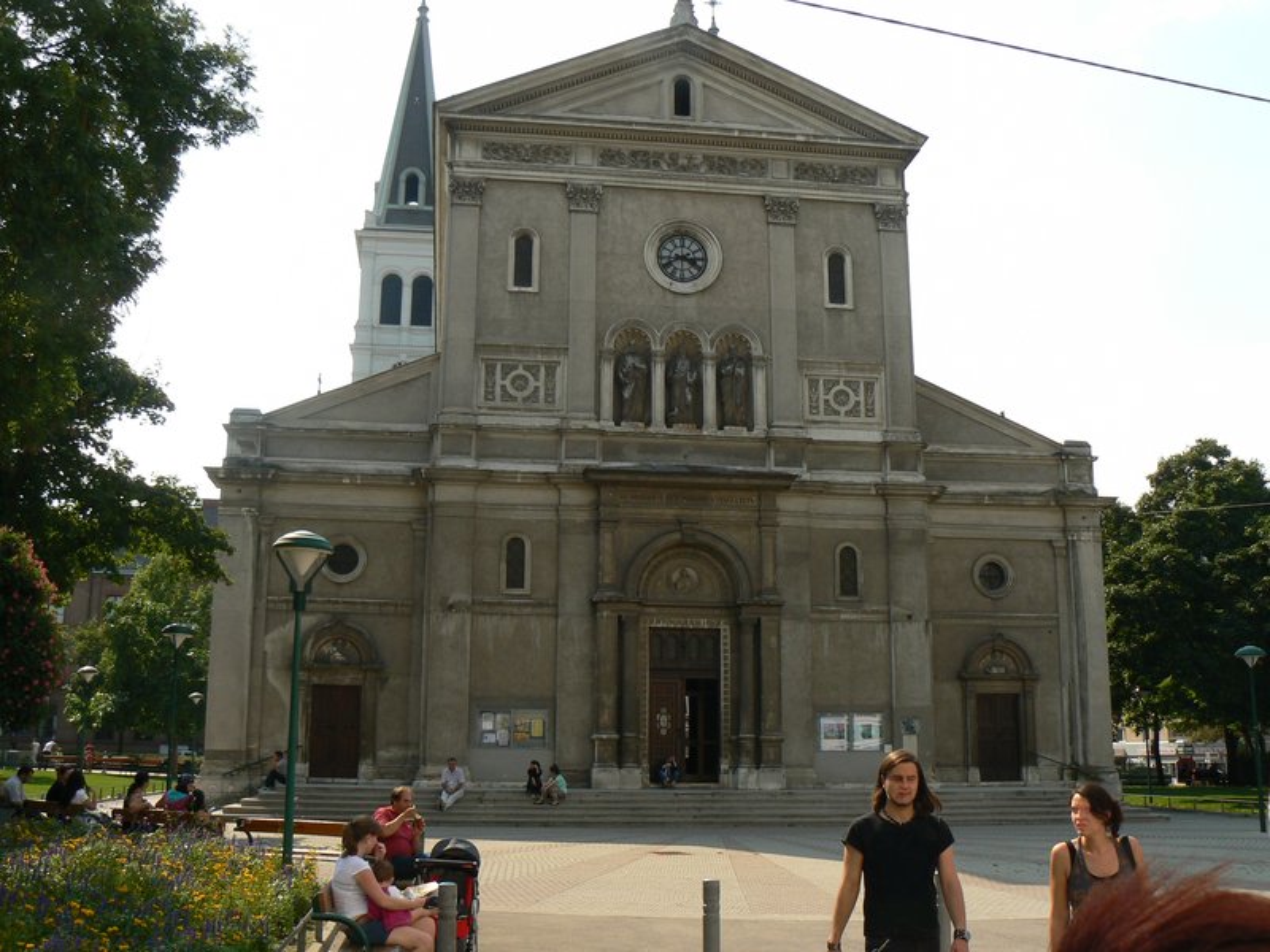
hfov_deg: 51.4
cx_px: 635
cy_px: 476
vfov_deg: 39.7
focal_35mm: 36
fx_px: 1321
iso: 80
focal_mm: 6
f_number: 5.6
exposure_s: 1/400
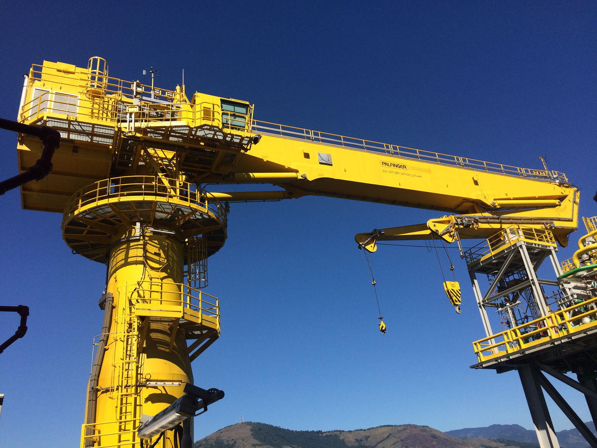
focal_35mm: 29
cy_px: 224
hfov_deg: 61.7
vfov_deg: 48.2
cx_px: 298
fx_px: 500
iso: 32
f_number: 2.2
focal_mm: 4.15
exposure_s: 1/2740
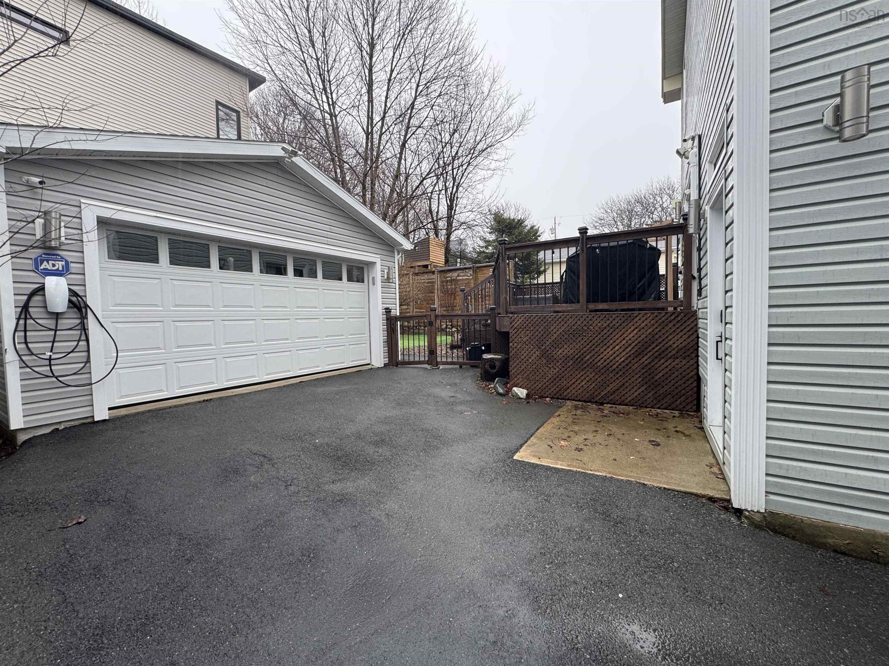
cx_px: 444
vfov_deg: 85.7
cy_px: 333
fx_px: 360
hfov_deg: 102.1
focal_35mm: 14
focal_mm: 2.22
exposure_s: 1/99
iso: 80
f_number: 2.2
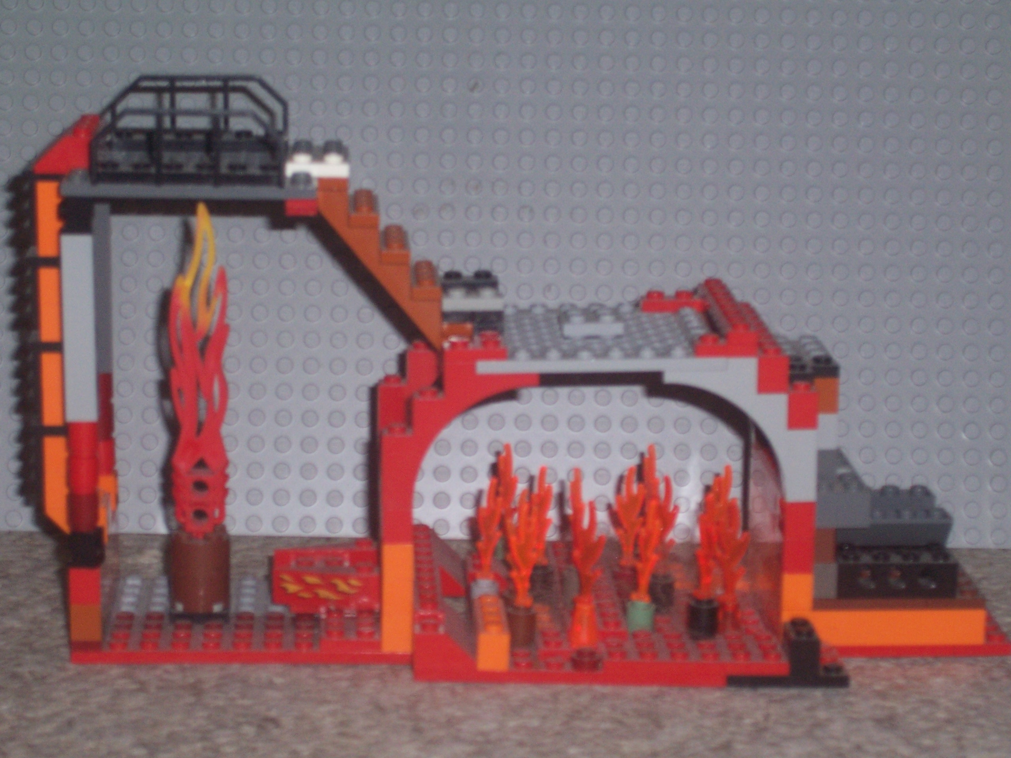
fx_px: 2979
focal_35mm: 102
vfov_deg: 14.5
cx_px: 506
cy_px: 379
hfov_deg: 19.3
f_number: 4.6
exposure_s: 1/90
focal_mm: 16.8
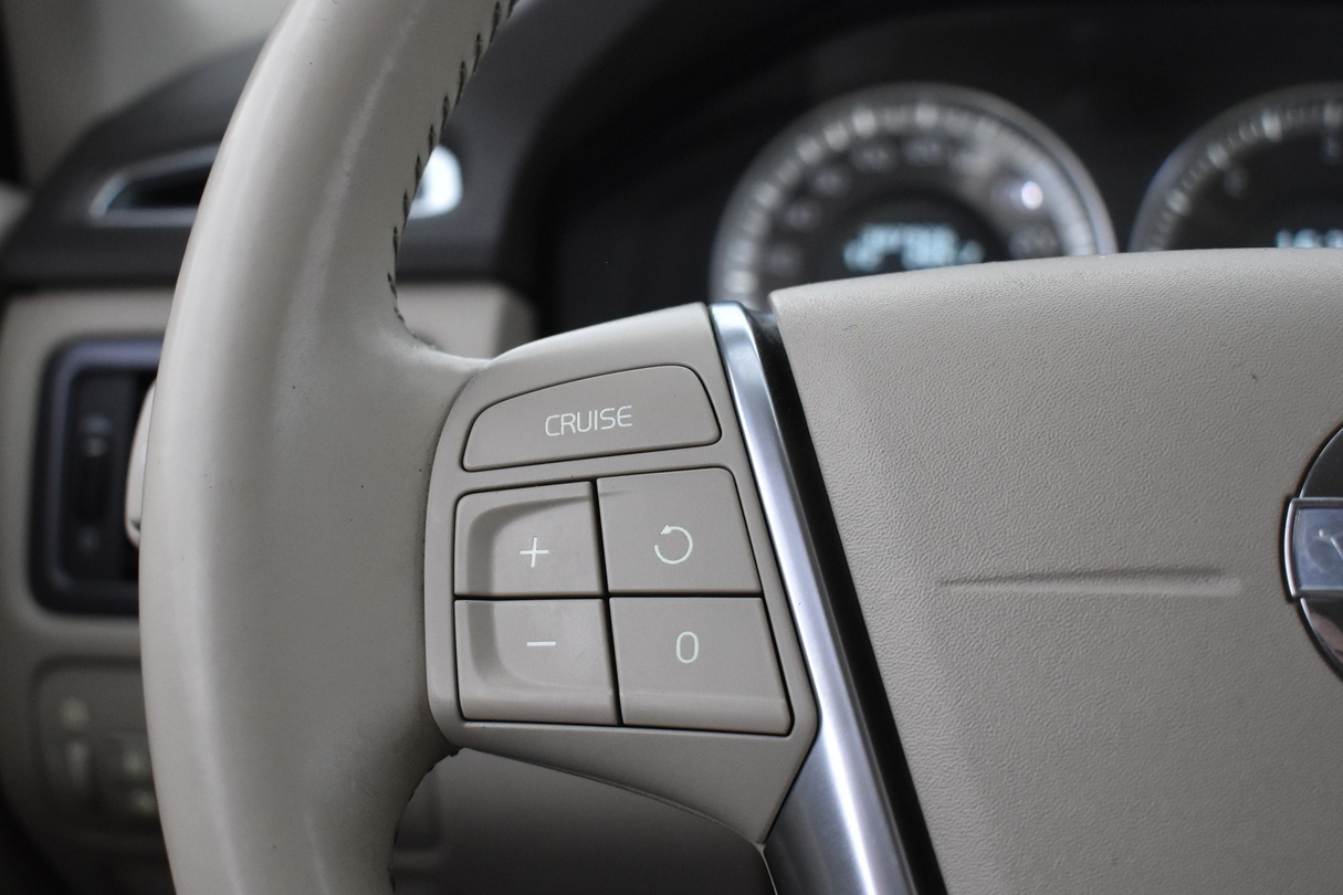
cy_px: 528
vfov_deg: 26.0
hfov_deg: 38.1
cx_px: 591
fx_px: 1940
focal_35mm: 52
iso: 2000
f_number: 4
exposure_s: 1/40
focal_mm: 26
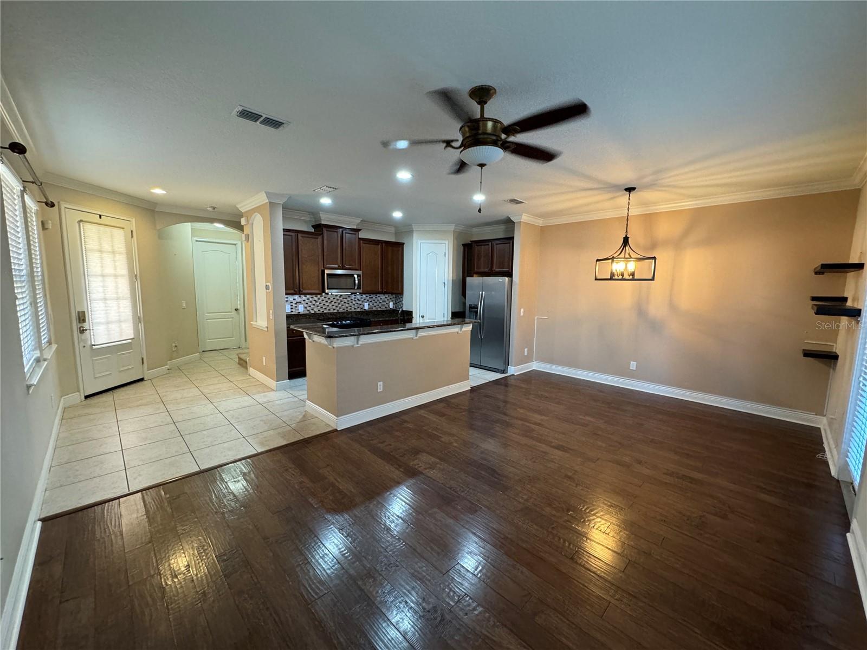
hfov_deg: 102.1
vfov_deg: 85.7
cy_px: 325
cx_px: 434
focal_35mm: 14
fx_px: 351
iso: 320
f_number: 2.2
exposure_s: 1/60
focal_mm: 2.22
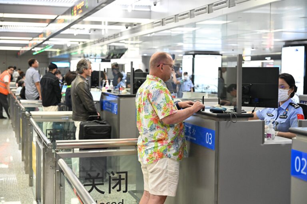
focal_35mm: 60
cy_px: 102
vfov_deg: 22.6
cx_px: 154
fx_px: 512
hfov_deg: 33.4
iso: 6400
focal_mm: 60
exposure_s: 1/160
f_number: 4
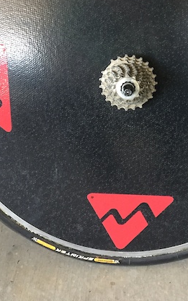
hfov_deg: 21.9
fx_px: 483
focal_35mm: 59
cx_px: 126
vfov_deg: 33.7
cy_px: 70
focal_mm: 4.15
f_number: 2.2
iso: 125
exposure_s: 1/30
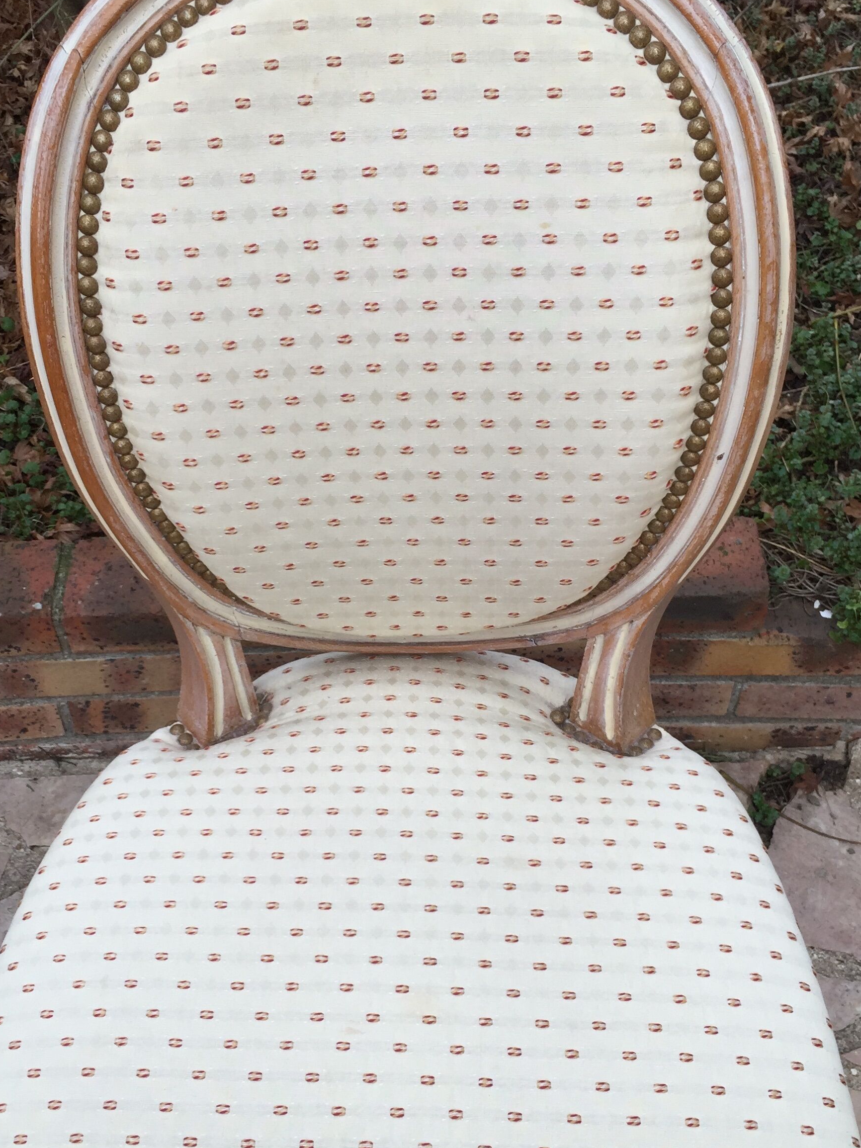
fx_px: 1360
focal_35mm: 41
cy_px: 621
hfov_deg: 35.1
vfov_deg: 45.7
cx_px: 413
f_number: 2.2
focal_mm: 4.15
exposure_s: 1/353
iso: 32
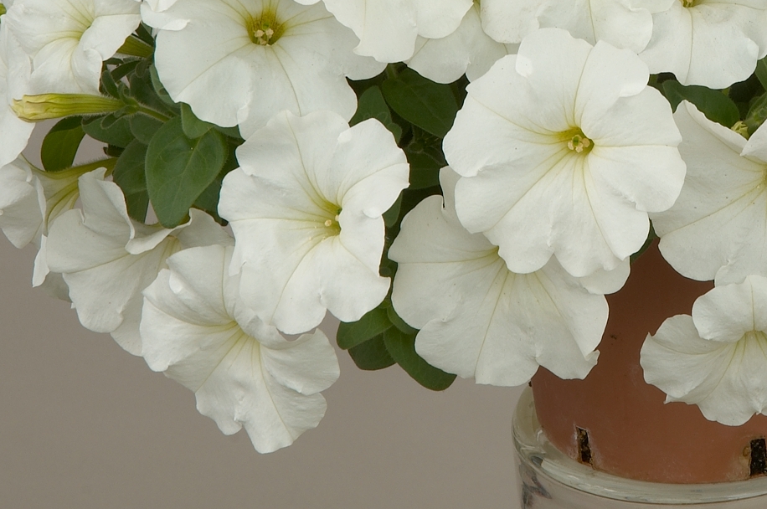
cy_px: -33
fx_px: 4110
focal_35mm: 193
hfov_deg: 10.6
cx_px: 710
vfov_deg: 7.1
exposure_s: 1/160
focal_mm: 55
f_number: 14
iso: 100
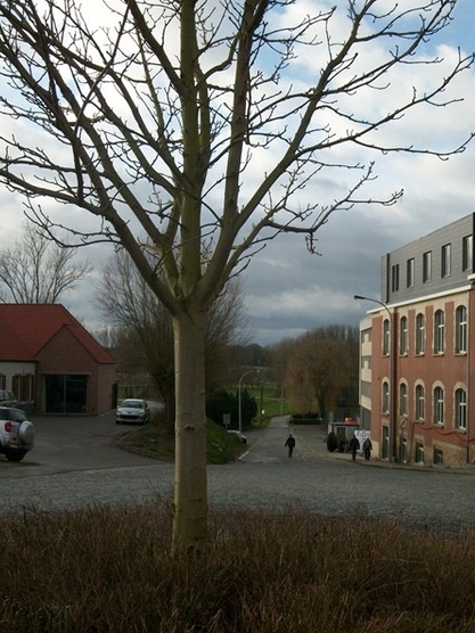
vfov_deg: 35.5
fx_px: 988
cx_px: 244
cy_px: 306
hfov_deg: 27.0
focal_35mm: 54
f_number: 3.6
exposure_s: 1/800
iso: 80
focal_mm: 8.8
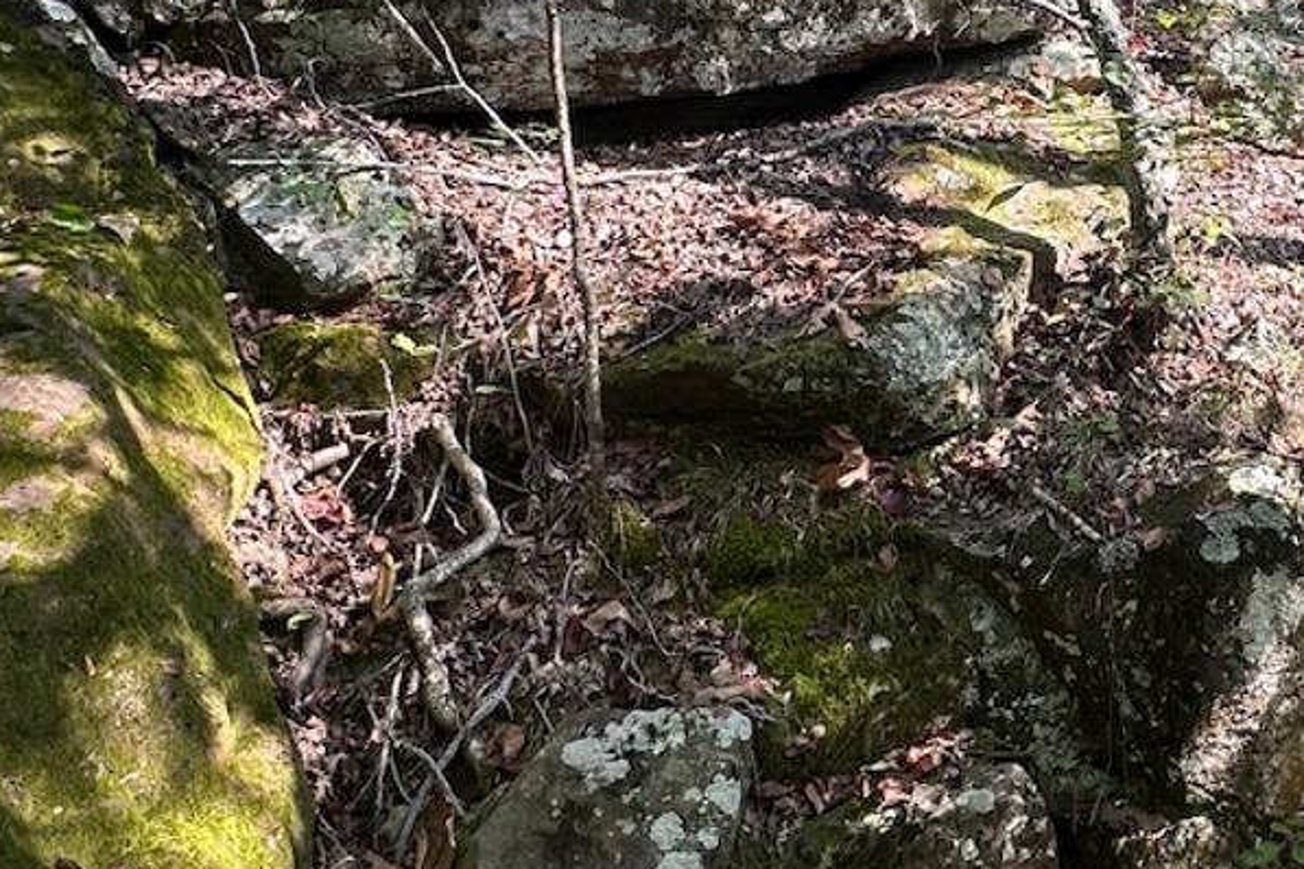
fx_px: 1413
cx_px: 1166
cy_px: 162
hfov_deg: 45.1
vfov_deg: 33.1
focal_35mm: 39
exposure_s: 1/99
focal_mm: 2.22
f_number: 2.2
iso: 40
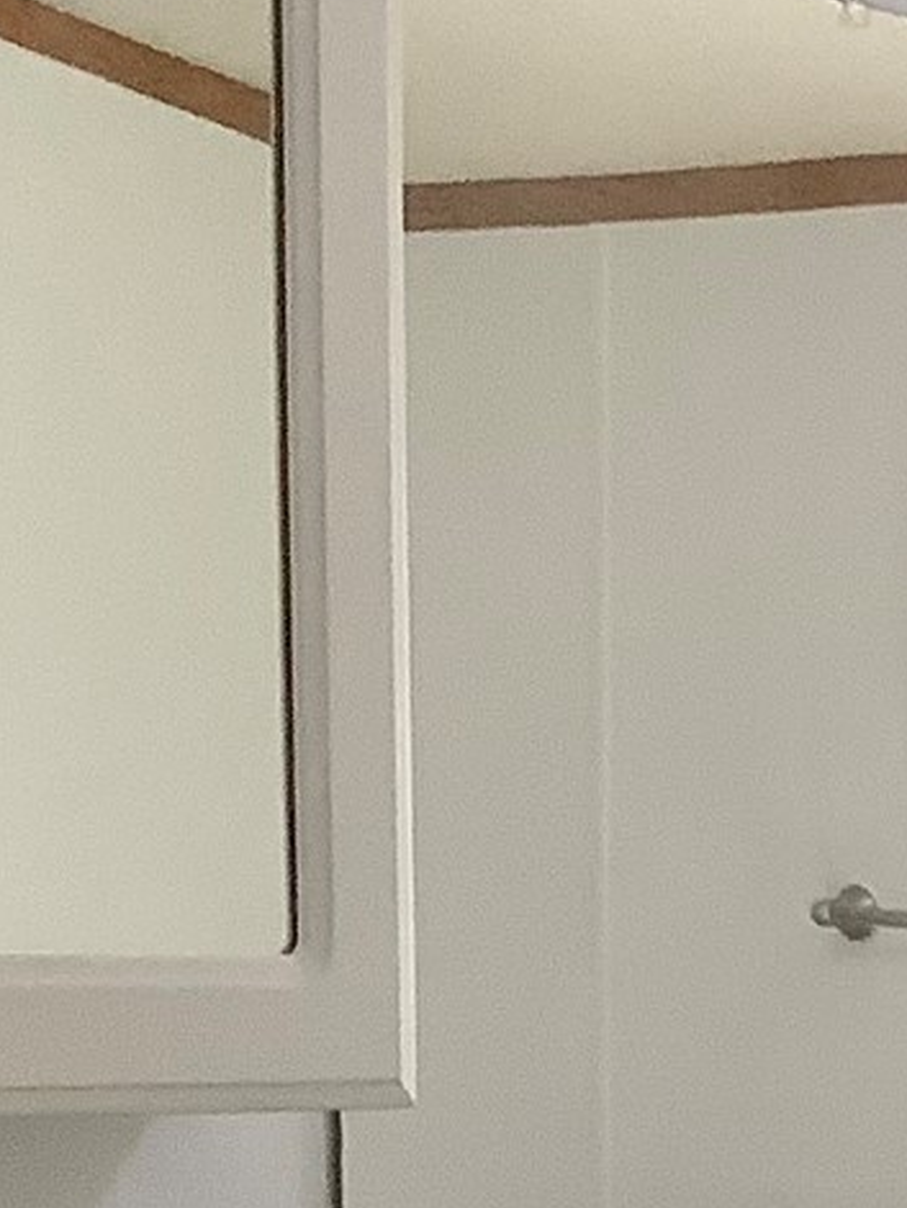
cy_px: 1851
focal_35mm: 135
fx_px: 4712
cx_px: 1472
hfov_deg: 10.5
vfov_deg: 13.7
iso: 100
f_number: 2.4
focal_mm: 3.3
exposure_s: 1/60
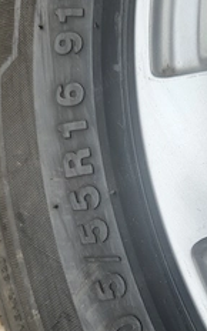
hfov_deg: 30.0
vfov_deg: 47.0
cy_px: 193
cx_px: 158
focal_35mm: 42
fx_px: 379
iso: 25
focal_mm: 5.4
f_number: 1.8
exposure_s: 1/185
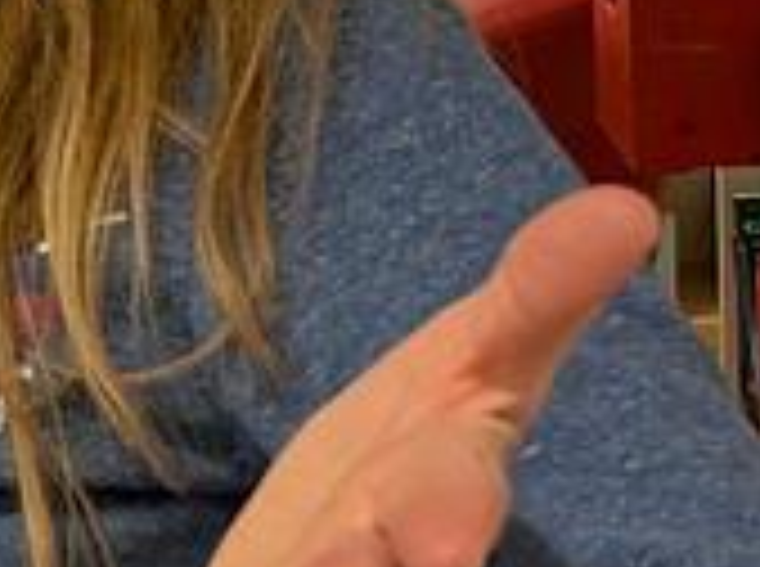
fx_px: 5302
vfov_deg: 6.1
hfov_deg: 8.0
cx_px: -454
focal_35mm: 242
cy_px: 135
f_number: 1.89
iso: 97
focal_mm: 5.43
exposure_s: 1/100
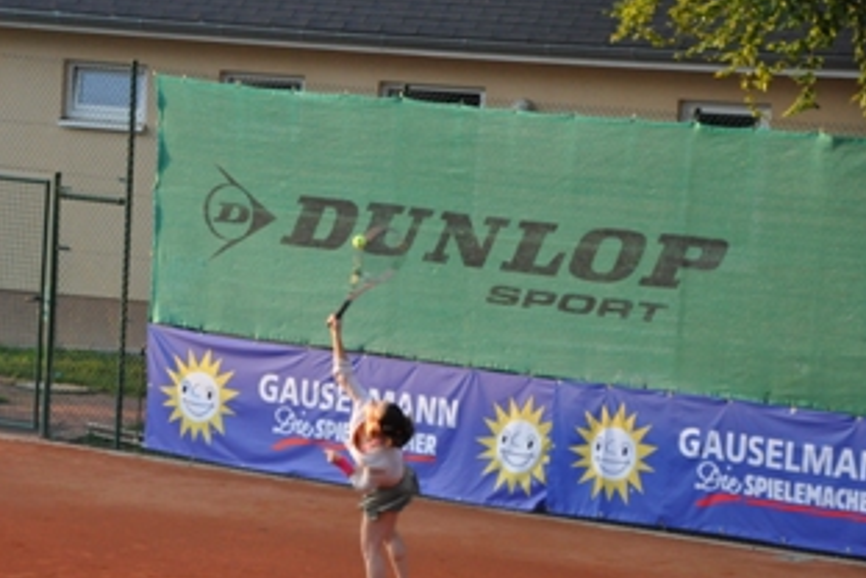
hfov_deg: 10.4
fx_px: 4763
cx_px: 280
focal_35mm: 198
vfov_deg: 6.9
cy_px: 397
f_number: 5.6
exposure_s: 1/500
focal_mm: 92
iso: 1400
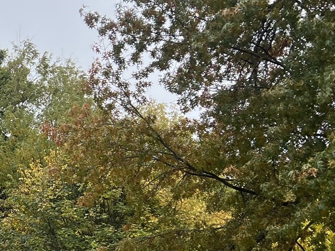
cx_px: -110
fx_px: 803
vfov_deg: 17.7
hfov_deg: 21.2
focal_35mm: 83
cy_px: 171
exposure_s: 1/1311
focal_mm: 5.7
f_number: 1.5
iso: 50
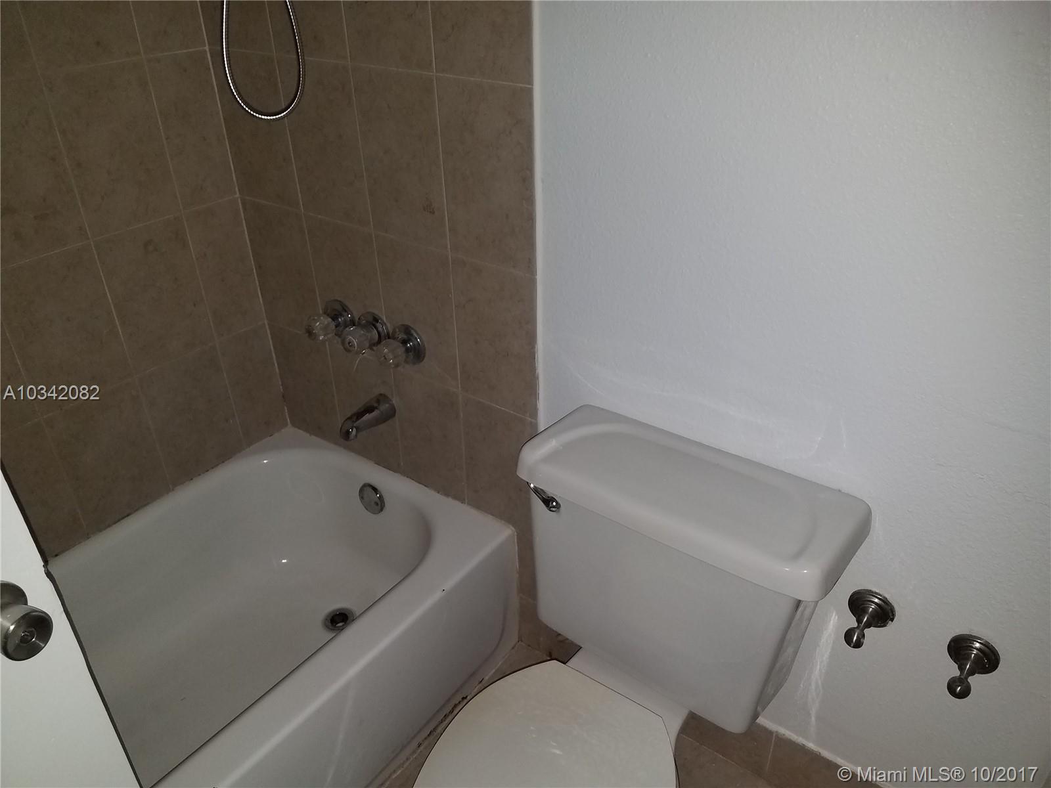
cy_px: 394
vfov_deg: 53.1
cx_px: 526
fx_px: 789
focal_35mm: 26
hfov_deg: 67.3
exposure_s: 1/31
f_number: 1.7
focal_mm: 4.2
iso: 80
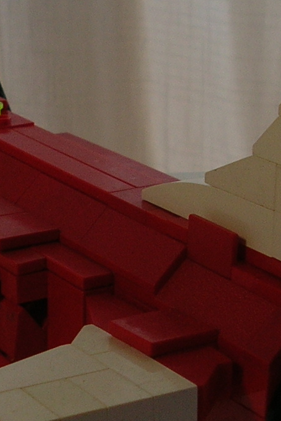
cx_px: 62
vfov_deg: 16.7
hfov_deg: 11.2
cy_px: 294
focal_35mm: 122
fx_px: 1428
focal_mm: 5.8
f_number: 2.8
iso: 50
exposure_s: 1/31.7
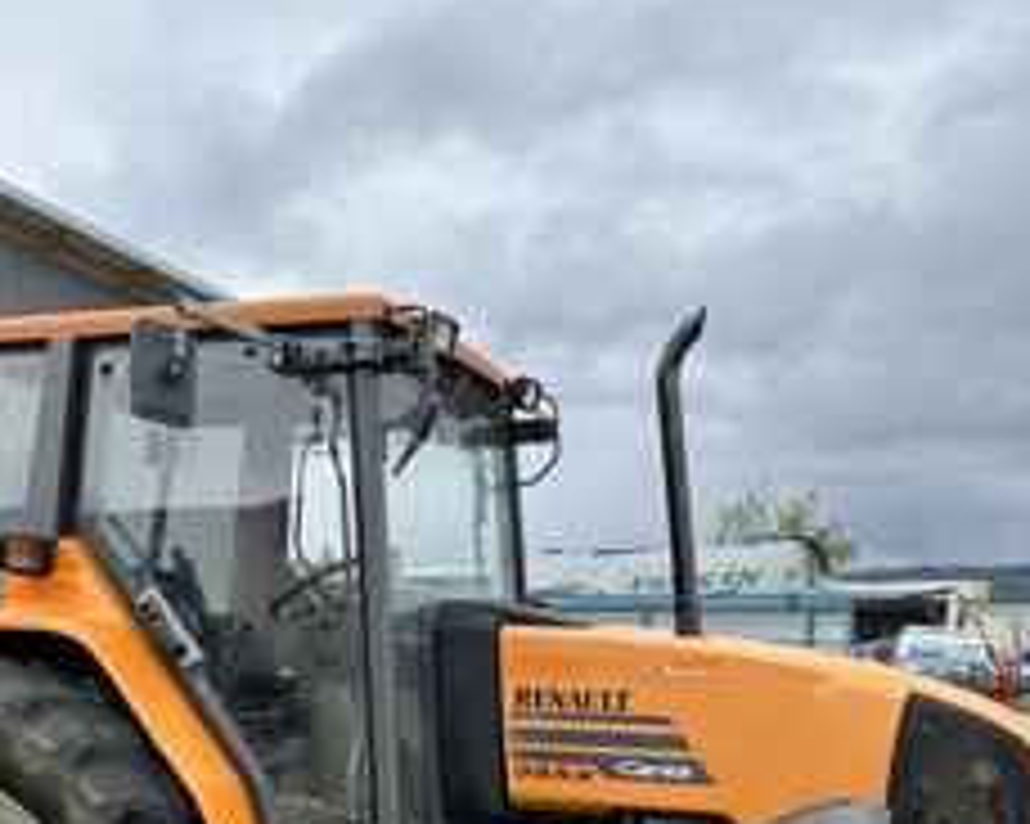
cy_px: 810
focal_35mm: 41
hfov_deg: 44.7
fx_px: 1249
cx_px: 445
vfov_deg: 33.6
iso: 80
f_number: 1.78
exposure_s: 1/2028
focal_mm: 6.86
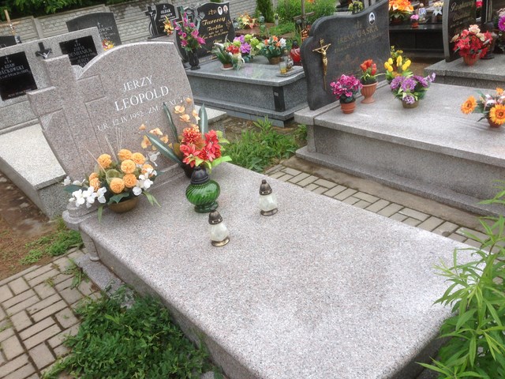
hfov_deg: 55.4
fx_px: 481
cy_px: 190
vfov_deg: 42.9
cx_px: 252
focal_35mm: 33
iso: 50
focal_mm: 4.12
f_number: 2.4
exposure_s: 1/361
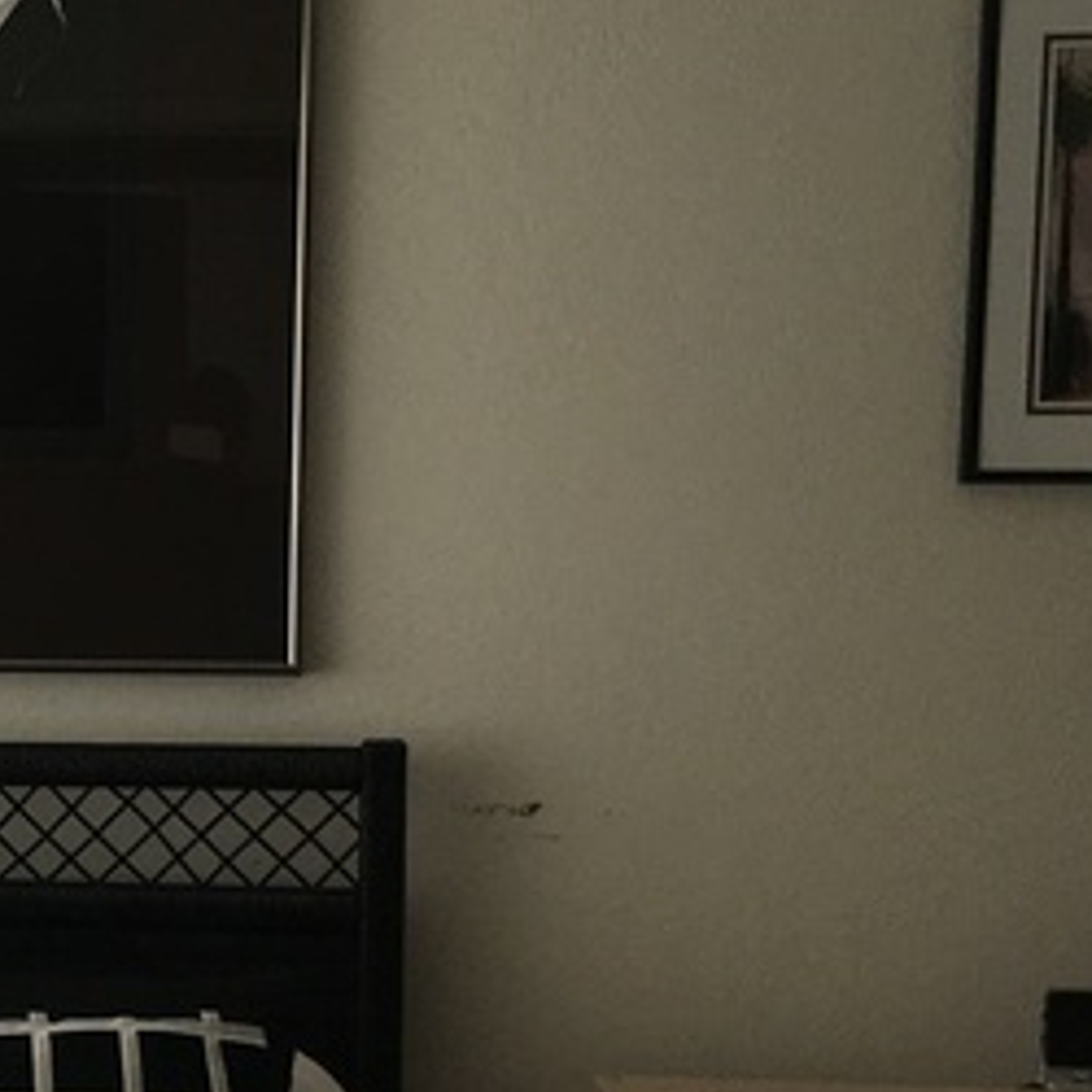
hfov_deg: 15.2
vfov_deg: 16.5
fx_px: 3747
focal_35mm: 105
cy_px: 826
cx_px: -594
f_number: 2.2
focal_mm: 4.15
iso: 32
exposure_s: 1/120
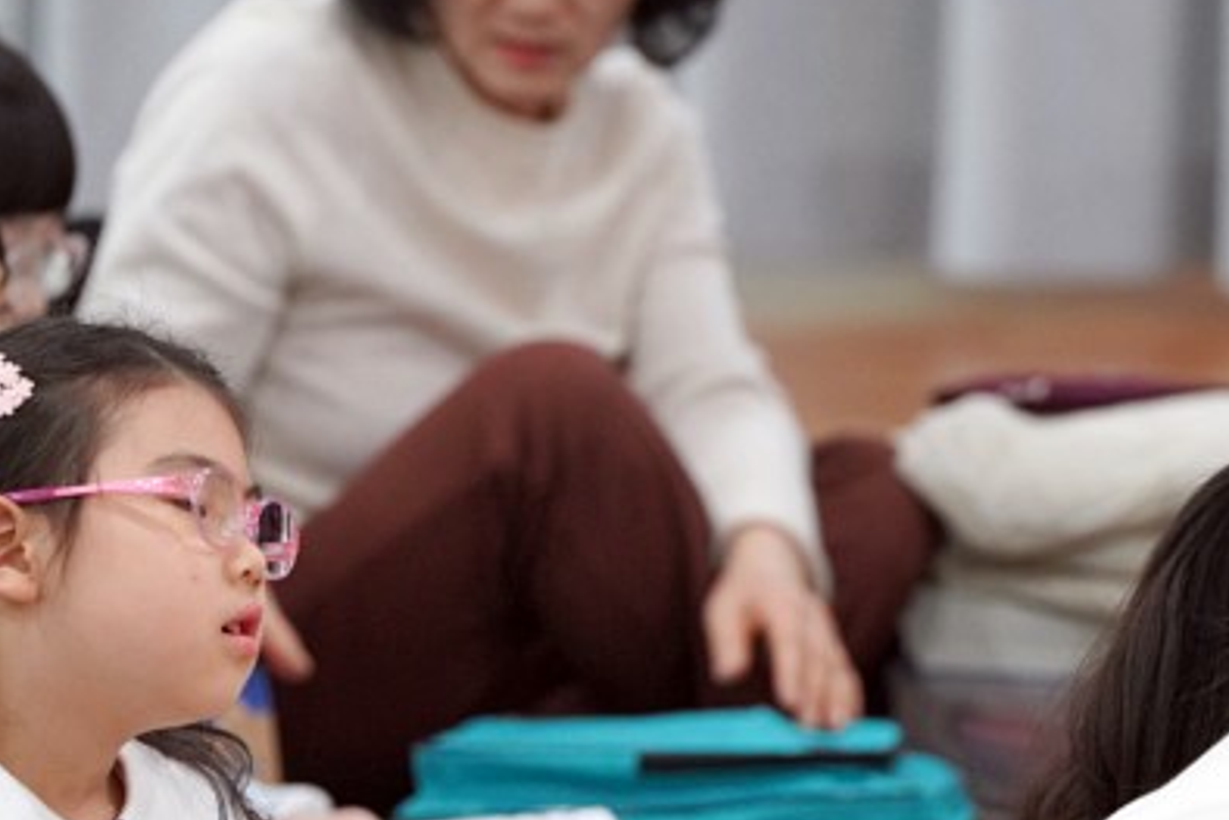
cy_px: 742
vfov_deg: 3.0
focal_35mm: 457
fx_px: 15606
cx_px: 1351
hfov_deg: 4.5
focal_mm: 200
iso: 2500
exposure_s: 1/250
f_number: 4
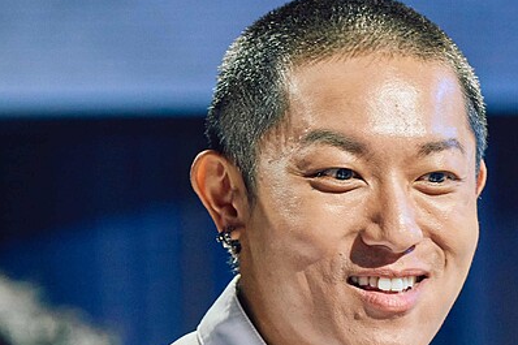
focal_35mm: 489
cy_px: 396
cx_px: 384
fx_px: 7033
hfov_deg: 4.2
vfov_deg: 2.8
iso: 800
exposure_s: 1/160
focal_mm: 162
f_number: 3.5
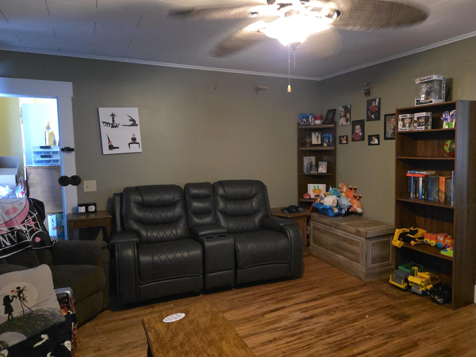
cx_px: 242
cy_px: 174
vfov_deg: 56.8
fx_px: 330
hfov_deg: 71.6
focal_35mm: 24
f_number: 1.7
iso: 2000
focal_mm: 6.3
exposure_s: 1/60
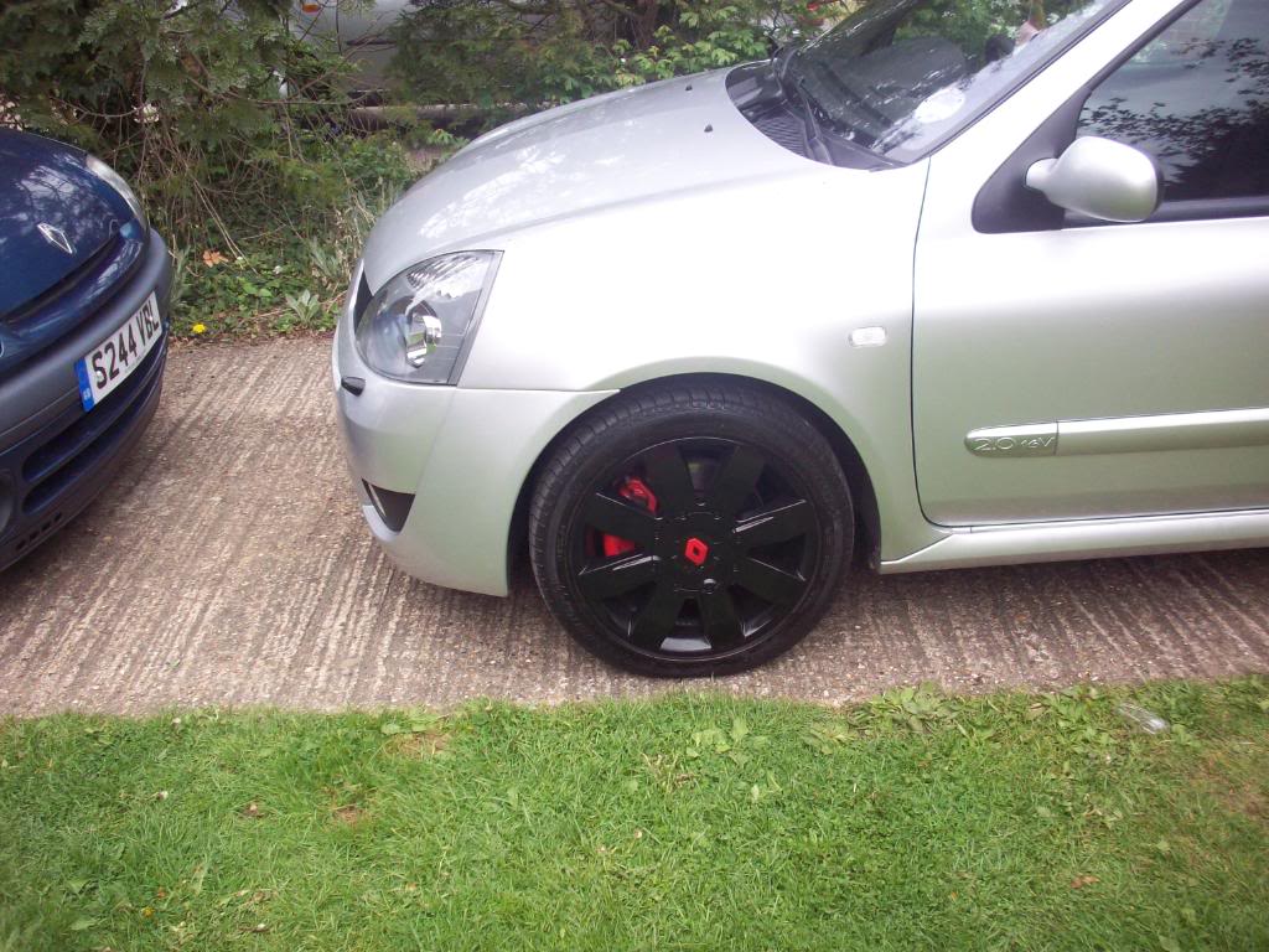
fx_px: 1356
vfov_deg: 38.7
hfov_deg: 50.1
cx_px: 634
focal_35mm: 37
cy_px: 476
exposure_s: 1/236
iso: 80
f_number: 2.8
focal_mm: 6.2
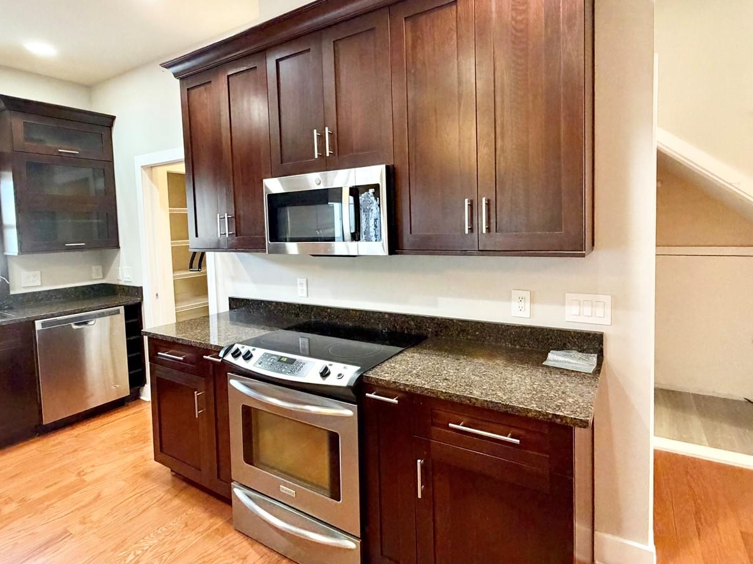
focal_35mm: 19
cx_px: 382
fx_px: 413
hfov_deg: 84.7
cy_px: 248
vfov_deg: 68.4
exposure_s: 1/60
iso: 500
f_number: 2.2
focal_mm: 2.22
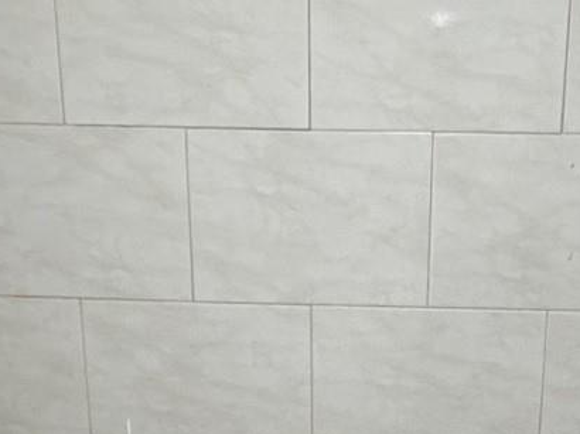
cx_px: 393
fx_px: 1172
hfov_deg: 27.6
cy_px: 701
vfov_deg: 18.1
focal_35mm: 70
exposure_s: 1/120
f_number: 2.2
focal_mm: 2.22
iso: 100
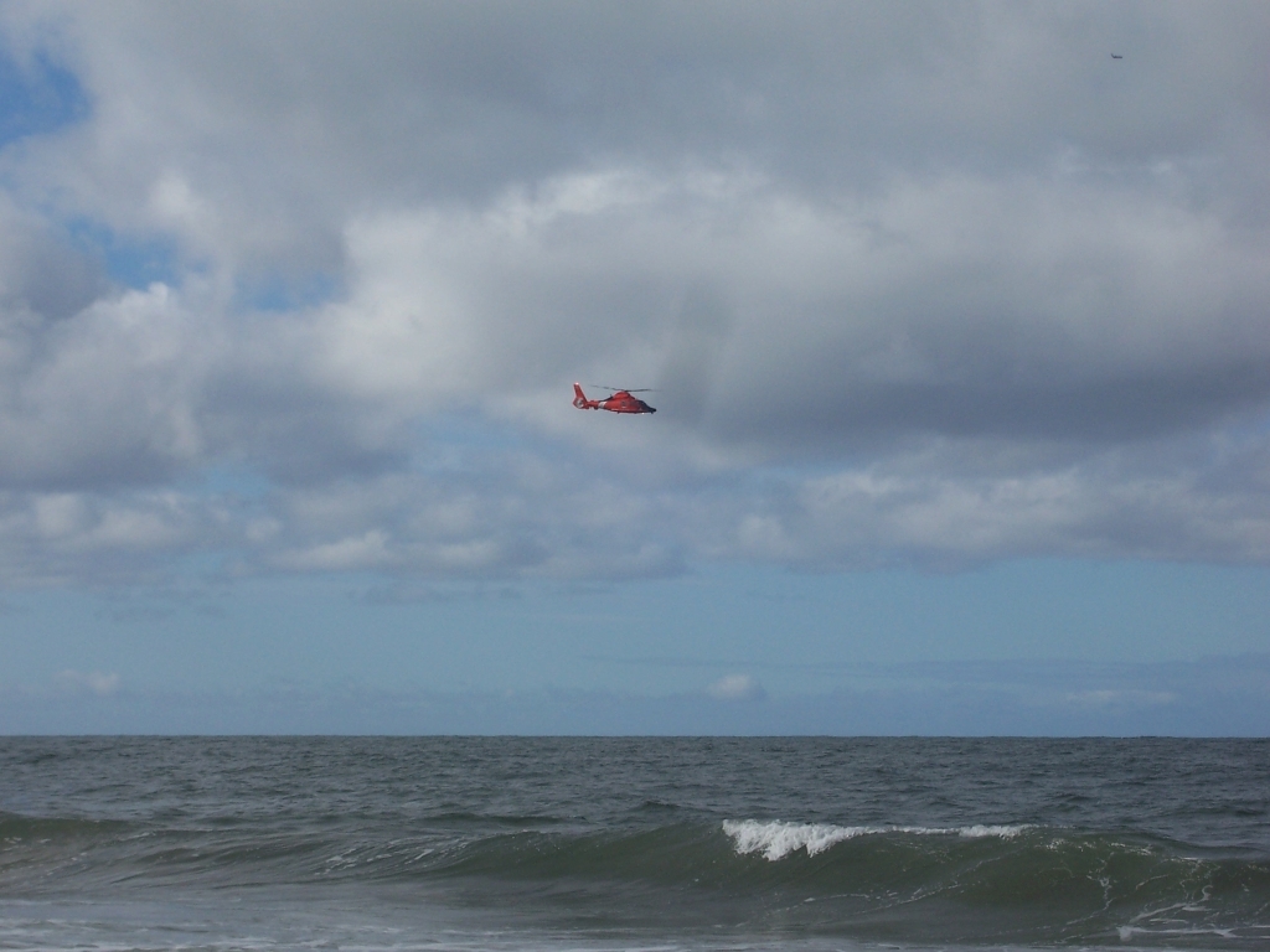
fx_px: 3962
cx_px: 635
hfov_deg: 18.2
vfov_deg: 13.7
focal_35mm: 108
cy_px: 476
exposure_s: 1/400
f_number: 8
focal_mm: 18.6
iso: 80
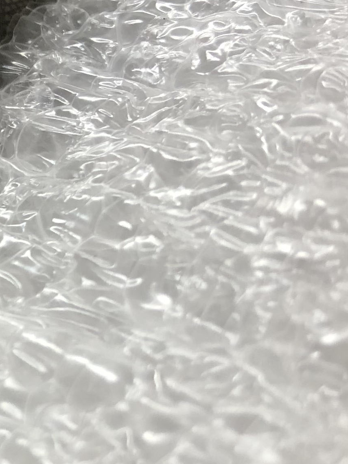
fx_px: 1327
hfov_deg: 13.7
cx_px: -228
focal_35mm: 99
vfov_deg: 19.7
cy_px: 343
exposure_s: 1/30
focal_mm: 3.99
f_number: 1.8
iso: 40
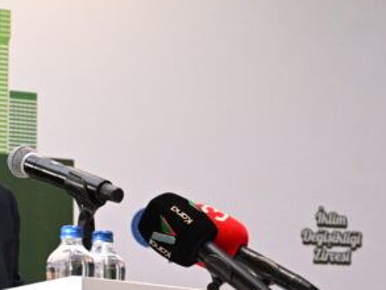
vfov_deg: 11.3
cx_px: 374
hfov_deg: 14.8
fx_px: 1461
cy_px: 227
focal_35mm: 131
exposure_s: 1/320
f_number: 4.5
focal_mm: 39
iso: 5000
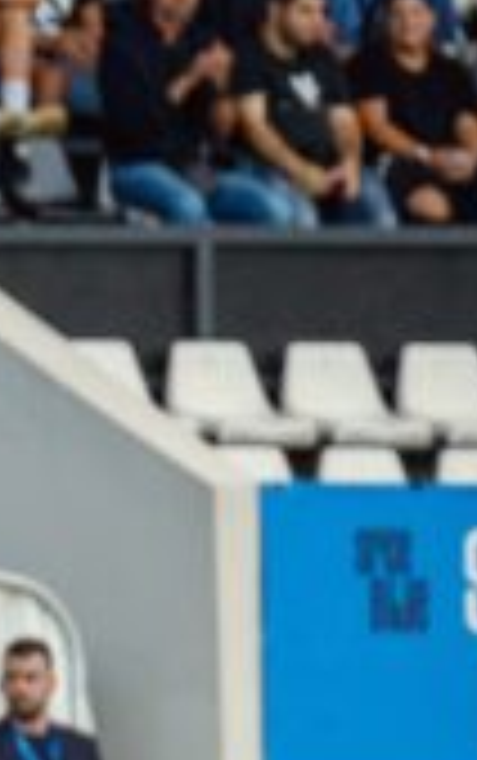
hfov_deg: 1.2
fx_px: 23465
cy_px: 355
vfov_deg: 1.9
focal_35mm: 1131
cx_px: -1048
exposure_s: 1/1600
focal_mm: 250
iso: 640
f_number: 2.8
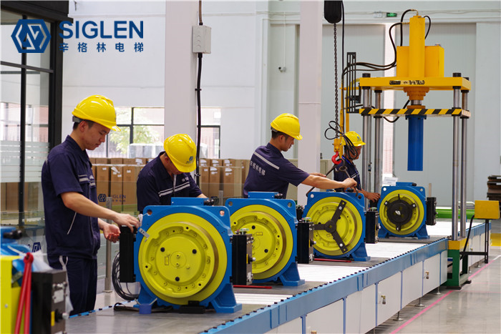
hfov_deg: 20.4
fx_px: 1392
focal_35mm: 100
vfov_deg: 13.7
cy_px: 167
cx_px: 250
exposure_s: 1/160
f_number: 5.6
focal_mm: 100
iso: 800
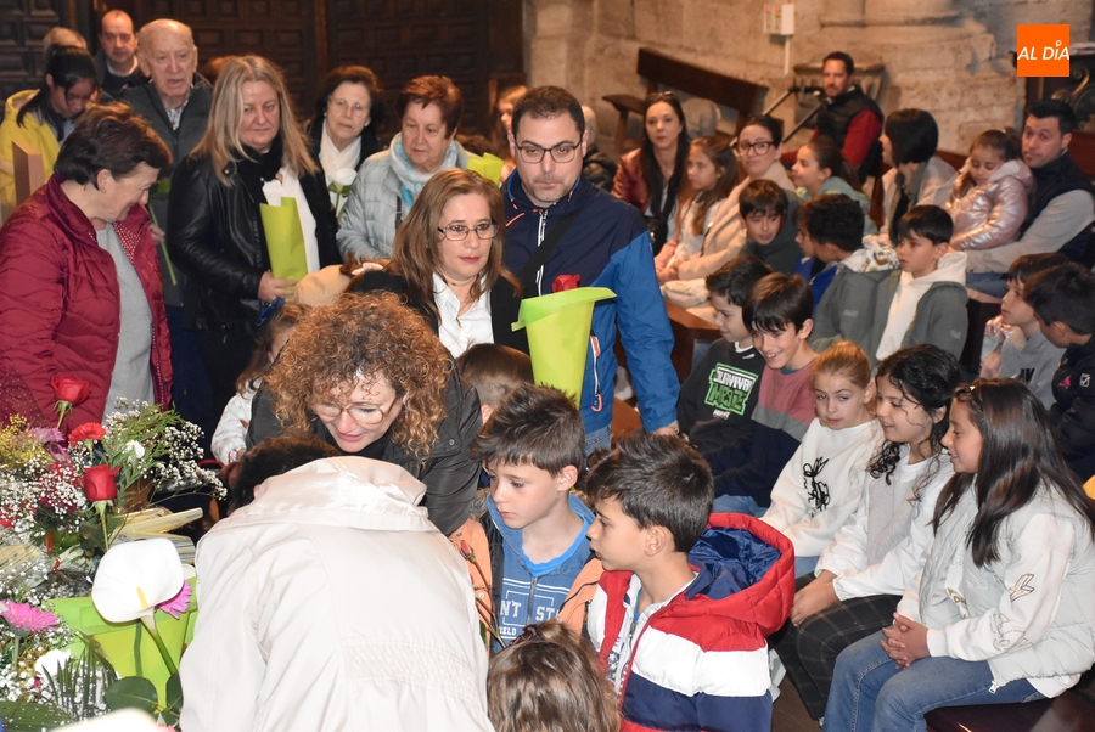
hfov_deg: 28.0
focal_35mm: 72
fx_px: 2192
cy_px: 366
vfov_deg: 19.0
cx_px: 548
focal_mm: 48
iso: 3600
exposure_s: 1/60
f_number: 4.5
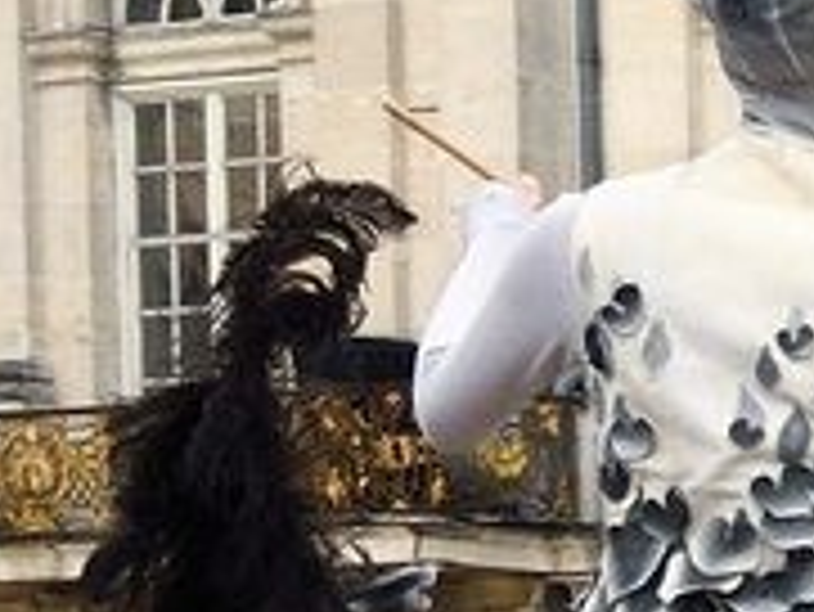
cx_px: 3580
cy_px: 1264
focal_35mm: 289
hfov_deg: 5.6
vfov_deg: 5.0
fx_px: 6800
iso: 800
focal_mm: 34
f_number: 7.1
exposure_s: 1/800
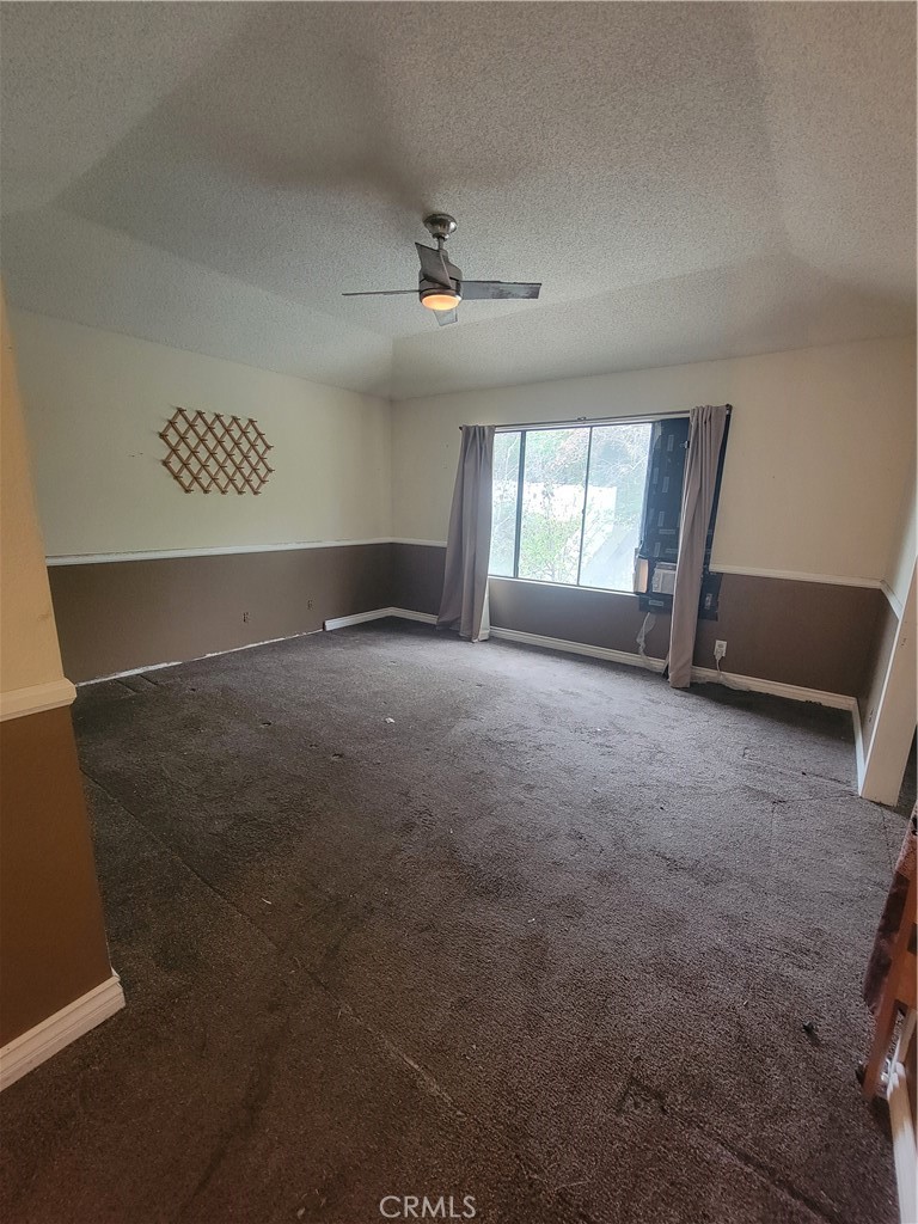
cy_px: 612
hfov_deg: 89.9
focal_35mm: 13
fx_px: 460
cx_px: 459
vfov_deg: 106.2
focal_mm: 2.2
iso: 500
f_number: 2.2
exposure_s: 1/30
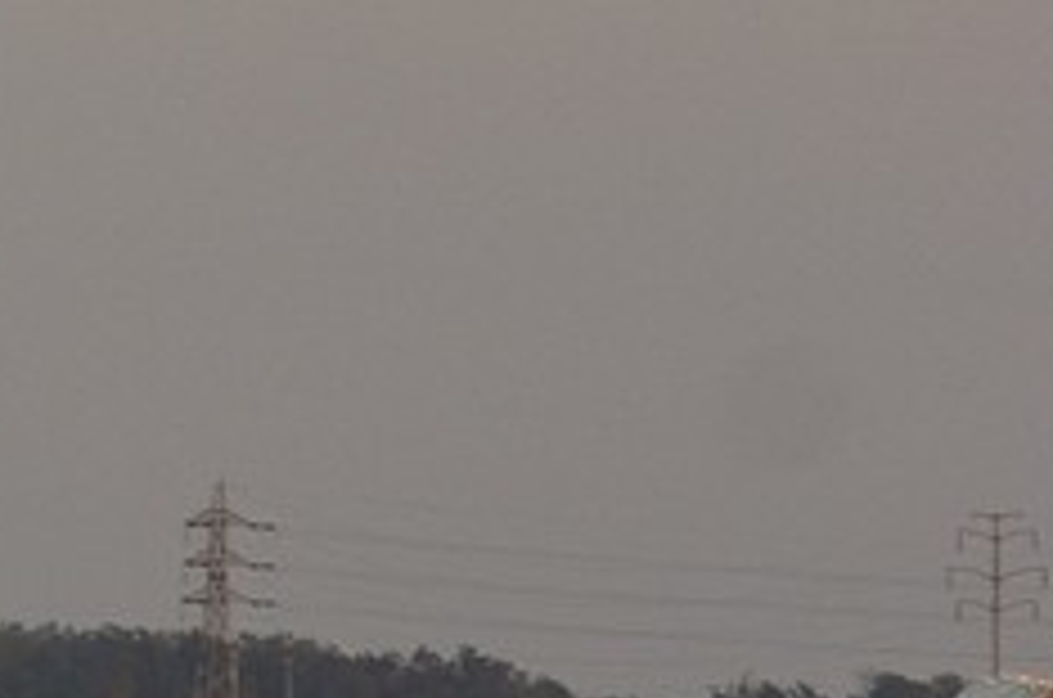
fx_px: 50995
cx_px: -2516
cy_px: -356
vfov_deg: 0.8
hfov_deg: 1.2
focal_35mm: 1747
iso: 100
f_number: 4.5
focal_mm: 170
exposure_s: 1/80
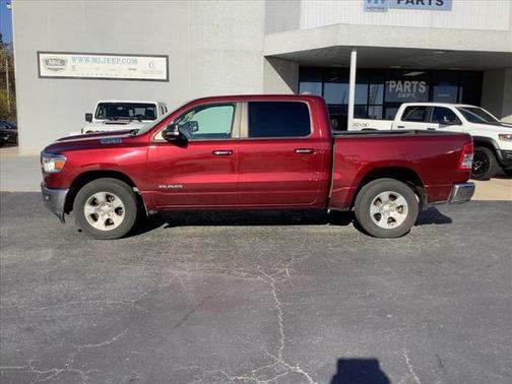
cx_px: 256
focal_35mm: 31
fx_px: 459
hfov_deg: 58.4
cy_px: 192
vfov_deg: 45.4
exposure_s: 1/1199
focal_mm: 3.3
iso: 25
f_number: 2.4
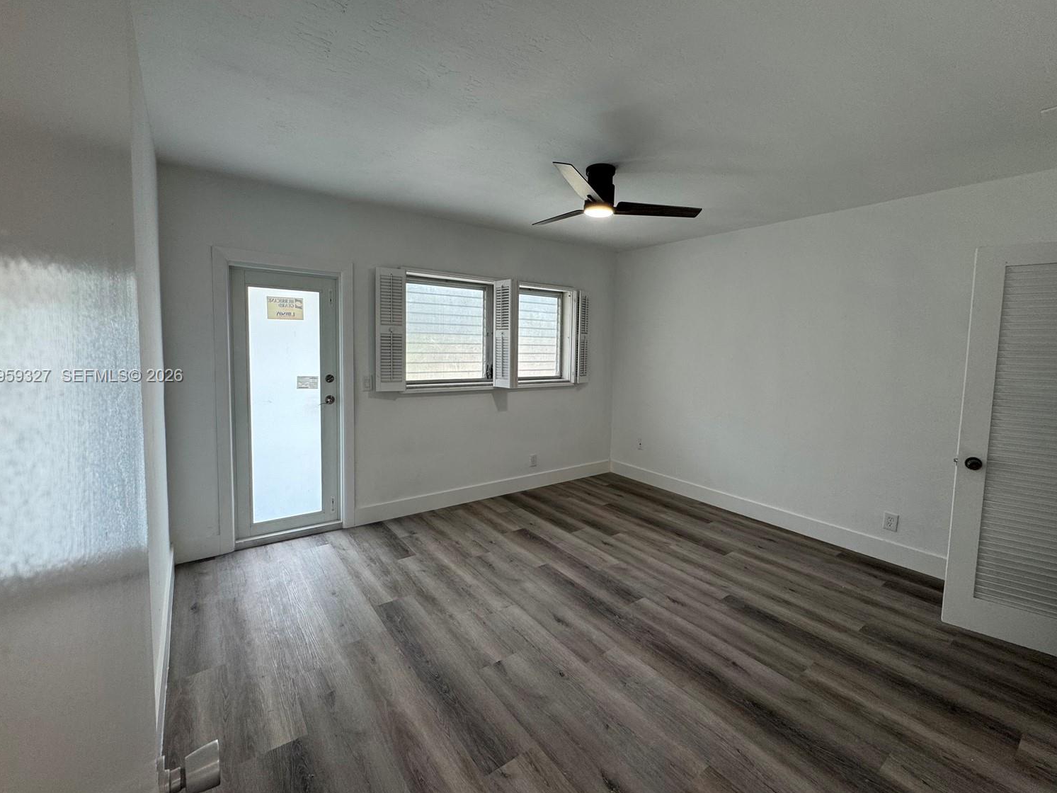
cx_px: 529
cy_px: 377
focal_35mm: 15
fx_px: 458
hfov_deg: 98.2
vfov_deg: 81.7
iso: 80
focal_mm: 2.22
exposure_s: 1/120
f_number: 2.2
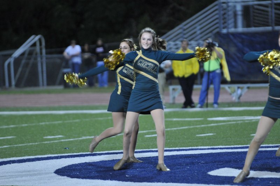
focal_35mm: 300
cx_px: 140
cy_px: 93
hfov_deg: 6.9
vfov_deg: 4.6
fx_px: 2330
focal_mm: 200
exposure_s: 1/125
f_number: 2.8
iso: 1600
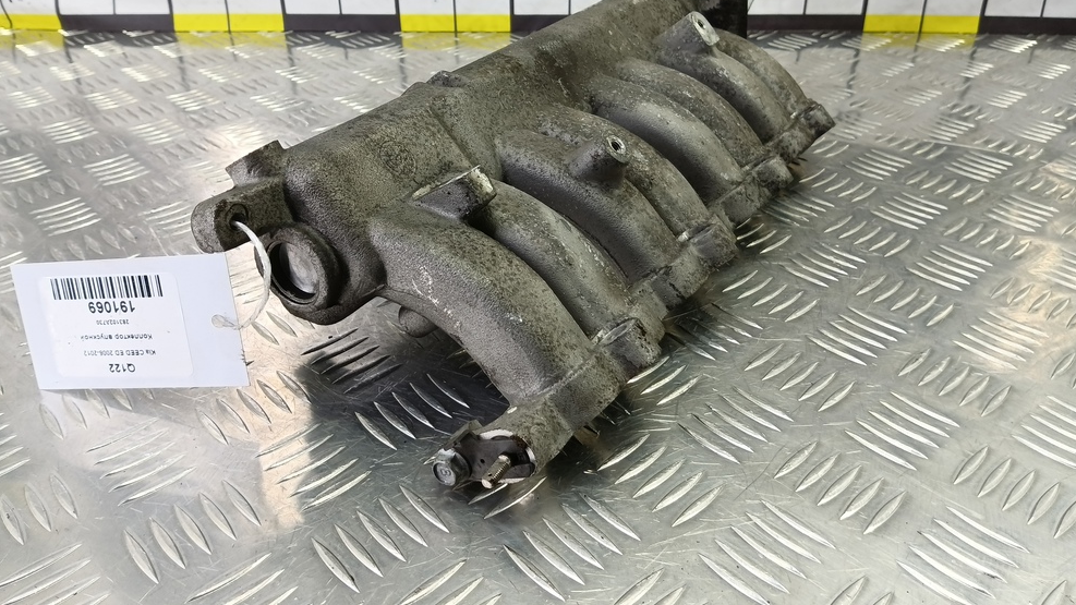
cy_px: 239
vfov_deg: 44.1
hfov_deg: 71.9
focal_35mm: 26
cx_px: 530
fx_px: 742
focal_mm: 4.11
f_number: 1.6
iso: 153
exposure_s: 1/50
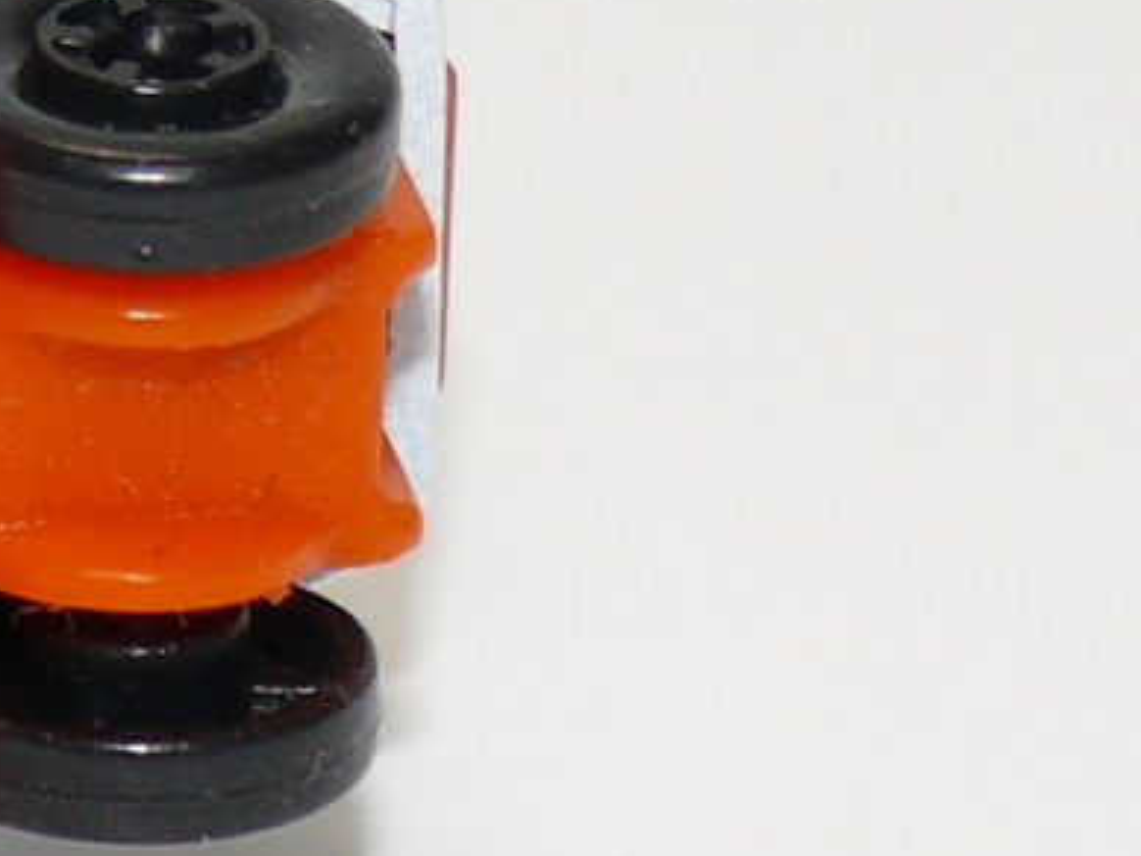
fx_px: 13317
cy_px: 168
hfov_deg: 4.8
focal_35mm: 404
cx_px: -1153
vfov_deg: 3.7
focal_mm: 13.2
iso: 100
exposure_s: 1/30
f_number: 4
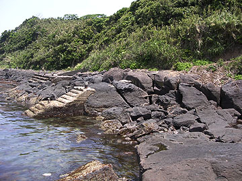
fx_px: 266
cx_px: 121
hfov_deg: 49.0
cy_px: 90
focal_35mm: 38
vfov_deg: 37.7
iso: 100
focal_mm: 5.8
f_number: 2.8
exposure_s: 1/413
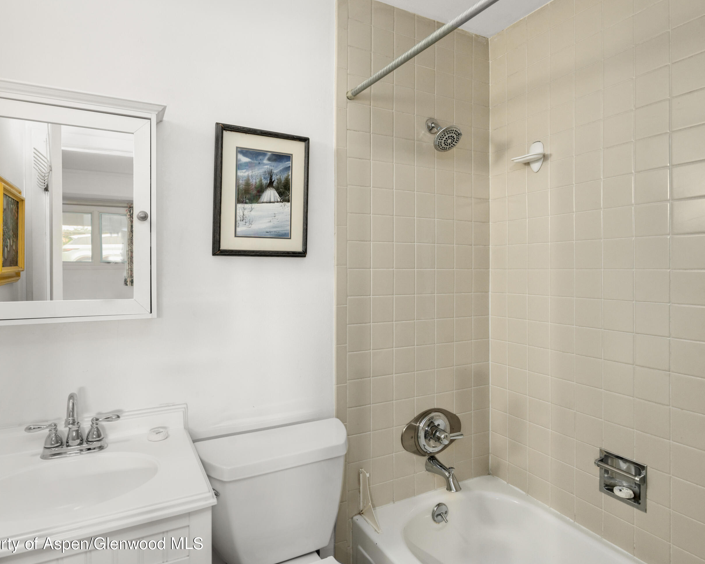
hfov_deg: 75.0
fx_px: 459
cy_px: 280
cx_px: 338
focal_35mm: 22
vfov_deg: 63.1
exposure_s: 1/8
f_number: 7.1
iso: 640
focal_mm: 19
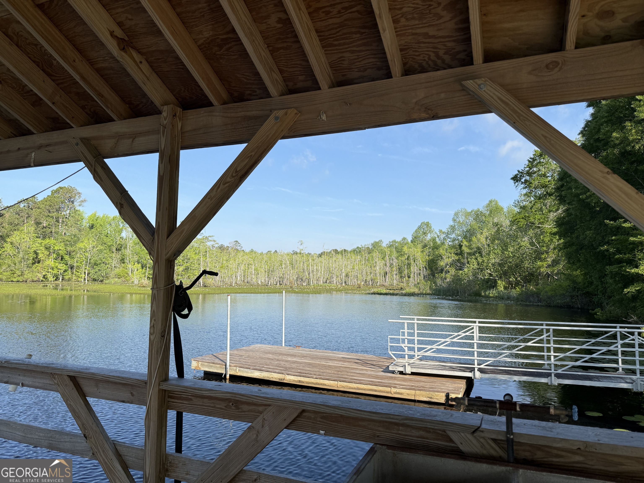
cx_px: 322
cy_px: 242
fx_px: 446
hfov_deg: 71.6
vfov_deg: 56.8
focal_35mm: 24
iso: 80
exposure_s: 1/3279
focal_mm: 6.76
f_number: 1.78
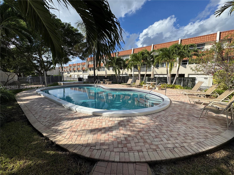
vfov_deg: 85.7
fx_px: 95
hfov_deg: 102.1
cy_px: 88
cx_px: 117
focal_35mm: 14
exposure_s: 1/2273
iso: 50
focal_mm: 2.22
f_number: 2.2
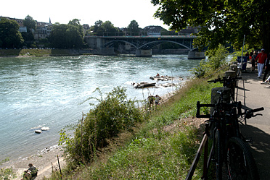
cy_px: 108
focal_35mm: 31
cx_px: 131
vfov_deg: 42.2
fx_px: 233
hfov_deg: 60.2
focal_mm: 10.9
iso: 200
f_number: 5.6
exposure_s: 1/800
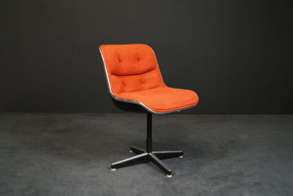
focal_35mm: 42
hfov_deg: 46.4
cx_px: 146
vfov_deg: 31.9
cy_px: 98
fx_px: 342
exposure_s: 1/100
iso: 5000
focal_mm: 42
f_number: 7.1
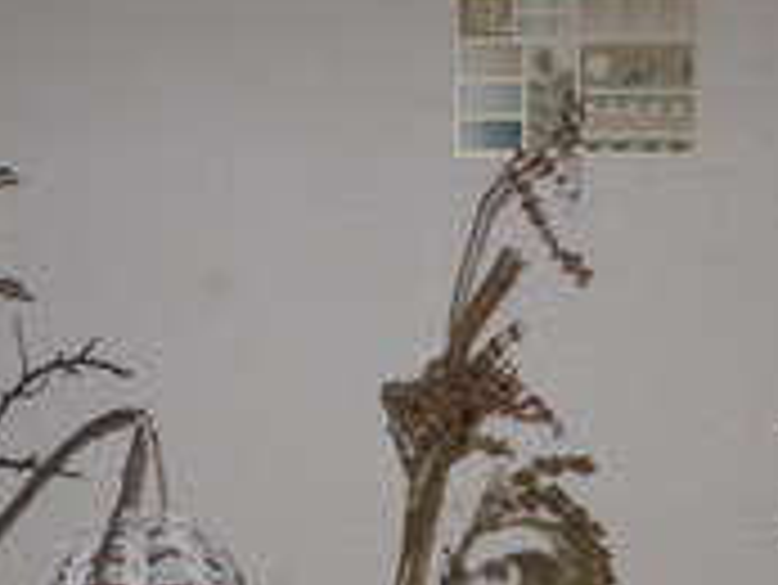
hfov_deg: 21.5
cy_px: 738
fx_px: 2047
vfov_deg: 15.5
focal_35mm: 91
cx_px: 382
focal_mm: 6.3
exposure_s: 1/45
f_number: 3
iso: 80
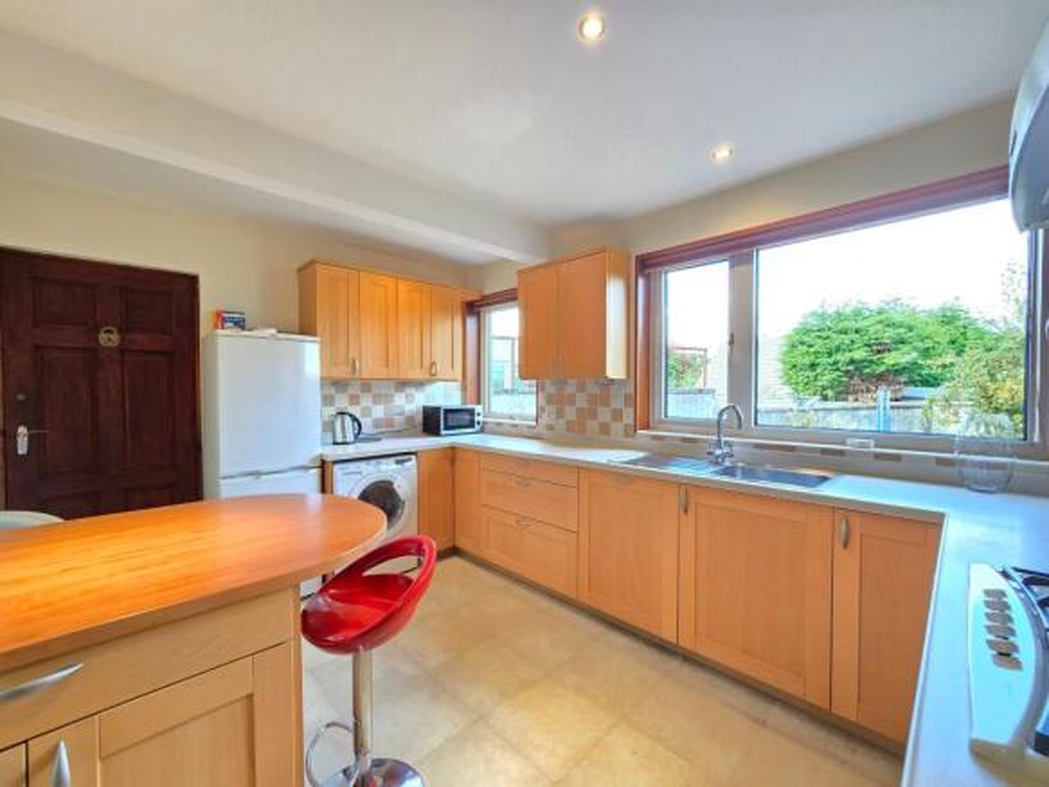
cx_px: 524
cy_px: 394
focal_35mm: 13
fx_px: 394
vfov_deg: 89.9
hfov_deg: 106.2
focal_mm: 2.2
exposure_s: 1/50
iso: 160
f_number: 2.2
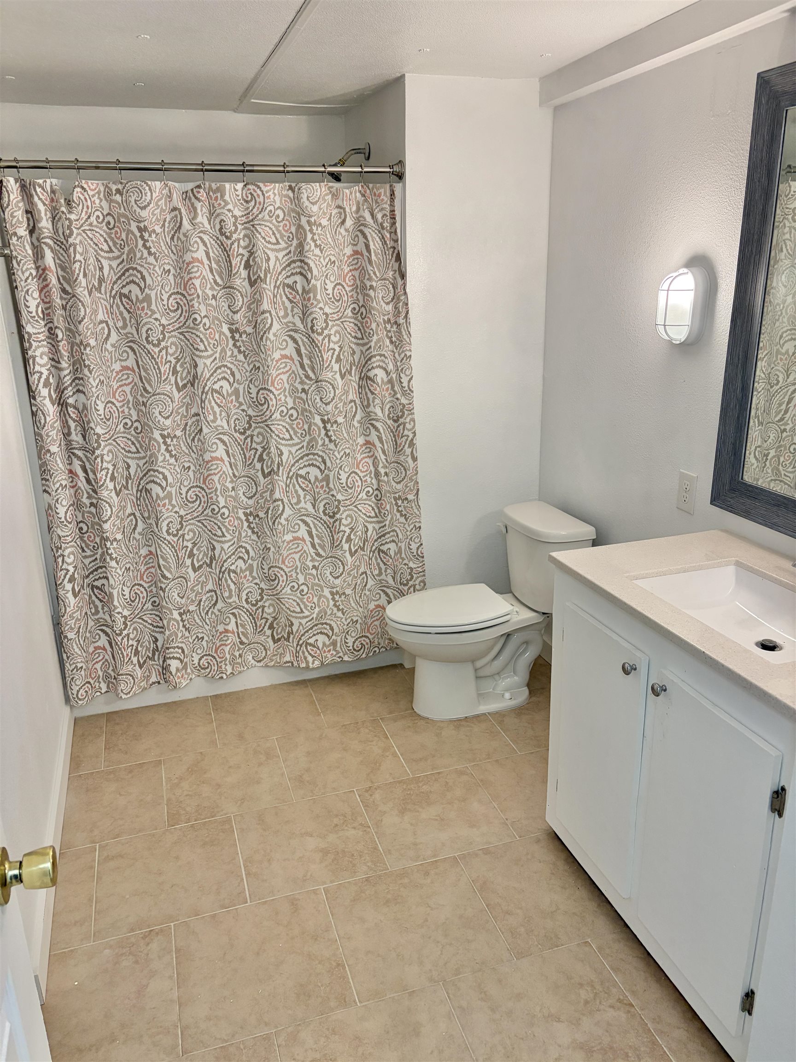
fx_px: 797
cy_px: 531
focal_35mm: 26
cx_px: 398
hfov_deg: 53.1
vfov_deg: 67.3
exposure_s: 1/120
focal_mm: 5.96
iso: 160
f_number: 1.6
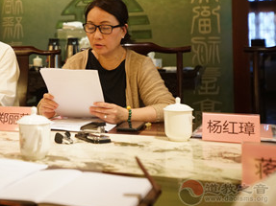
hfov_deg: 30.5
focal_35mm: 61
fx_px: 486
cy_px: 45
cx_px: 34
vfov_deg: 23.7
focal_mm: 35
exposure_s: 1/50
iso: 2000
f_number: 2.8
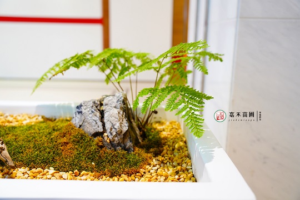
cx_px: 150
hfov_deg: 58.7
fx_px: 267
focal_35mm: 32
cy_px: 100
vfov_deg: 41.1
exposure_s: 1/125
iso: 1250
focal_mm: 32
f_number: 2.8
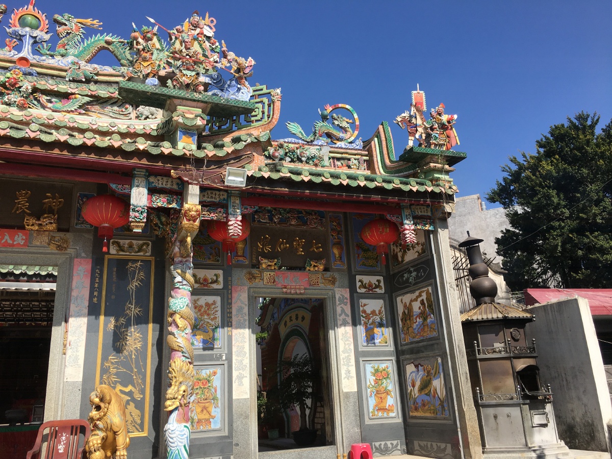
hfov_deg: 61.7
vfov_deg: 48.2
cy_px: 230
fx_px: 513
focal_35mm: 29
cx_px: 306
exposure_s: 1/1923
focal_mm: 4.15
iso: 25
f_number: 2.2
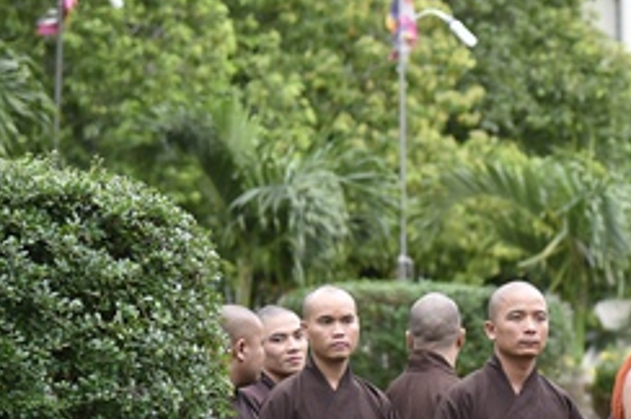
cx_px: 703
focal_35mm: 320
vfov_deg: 4.3
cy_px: 397
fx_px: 5601
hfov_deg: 6.4
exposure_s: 1/250
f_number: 4
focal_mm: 120
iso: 320
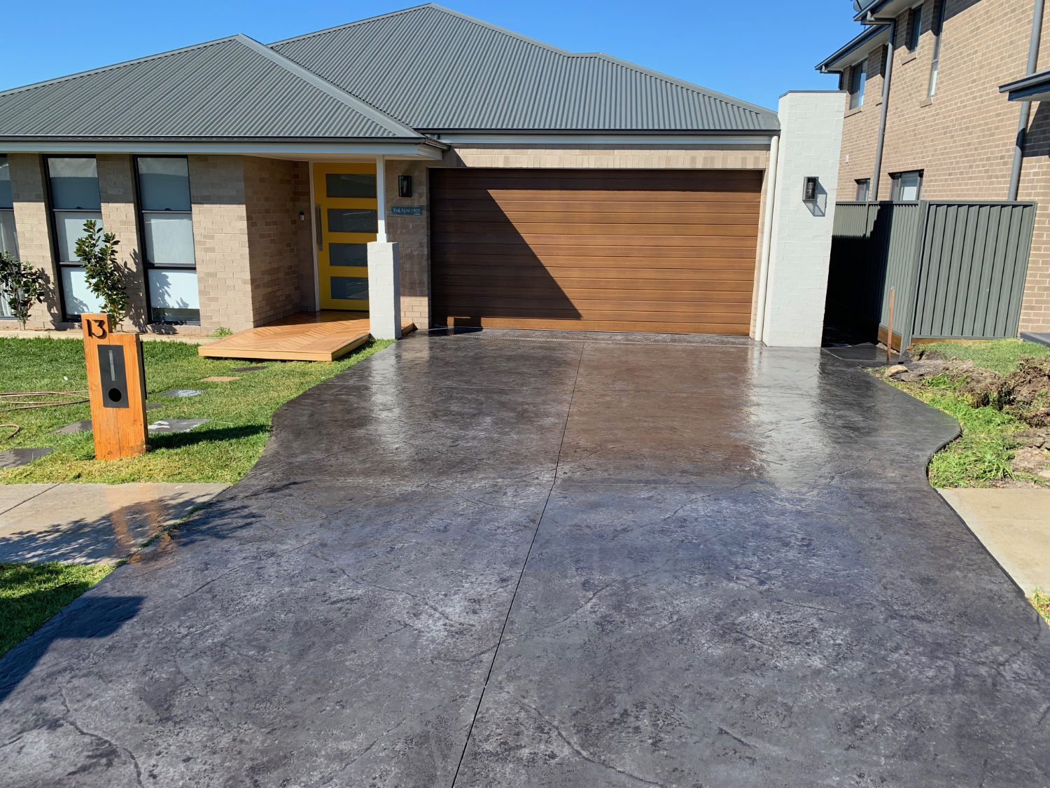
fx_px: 789
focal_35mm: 26
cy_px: 394
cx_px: 525
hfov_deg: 67.3
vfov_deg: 53.1
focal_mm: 4.2
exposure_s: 1/1266
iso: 25
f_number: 1.8
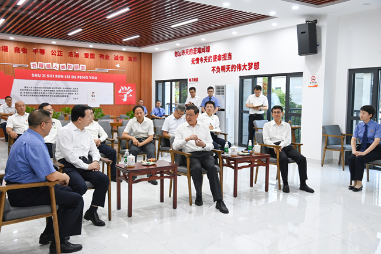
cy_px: 127
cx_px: 190
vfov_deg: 38.9
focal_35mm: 34
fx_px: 360
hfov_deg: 55.8
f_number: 5
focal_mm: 34
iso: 2500
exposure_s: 1/100
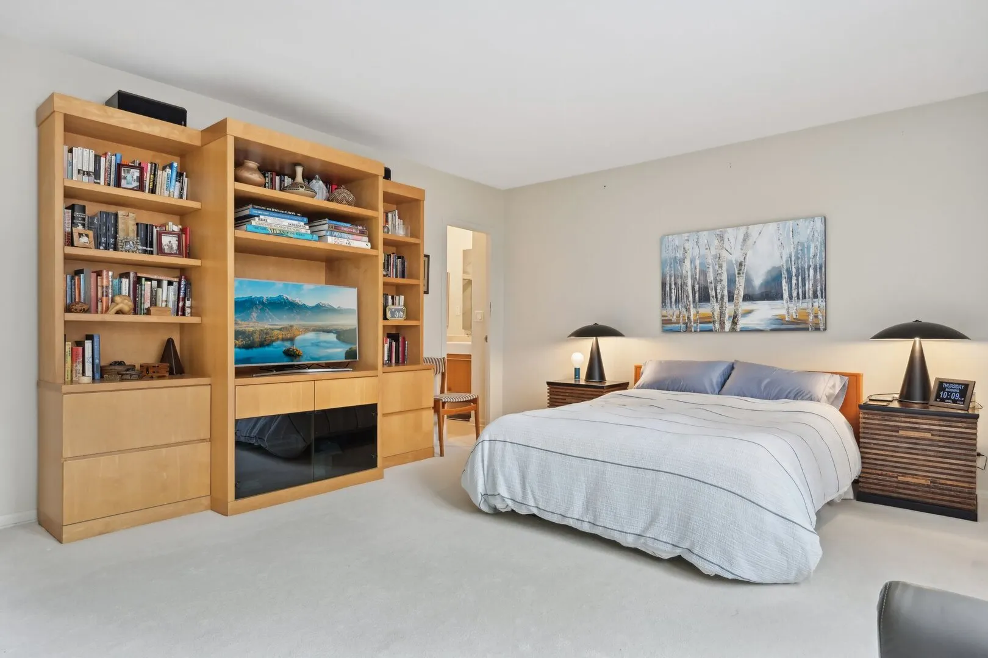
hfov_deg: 84.0
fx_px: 549
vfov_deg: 61.9
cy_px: 329
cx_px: 494
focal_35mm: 20
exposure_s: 1/25
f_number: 8
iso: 800
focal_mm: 20
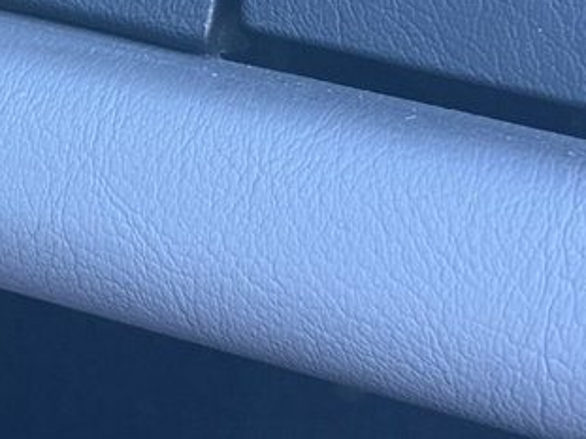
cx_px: -275
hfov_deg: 12.0
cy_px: -188
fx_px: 2674
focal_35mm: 158
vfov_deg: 9.2
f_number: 1.78
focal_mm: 6.76
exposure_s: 1/60
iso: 125
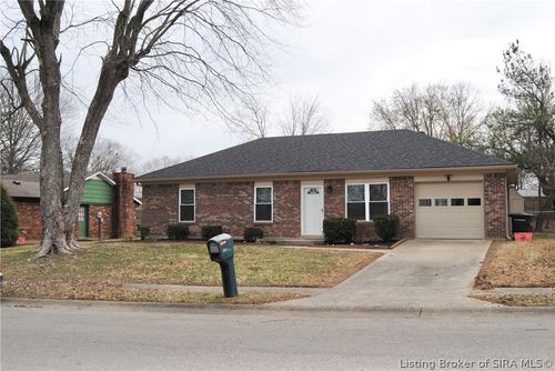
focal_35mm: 34
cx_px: 278
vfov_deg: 38.4
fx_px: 532
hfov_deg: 55.1
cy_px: 186
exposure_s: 1/200
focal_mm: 23
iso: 100
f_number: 9
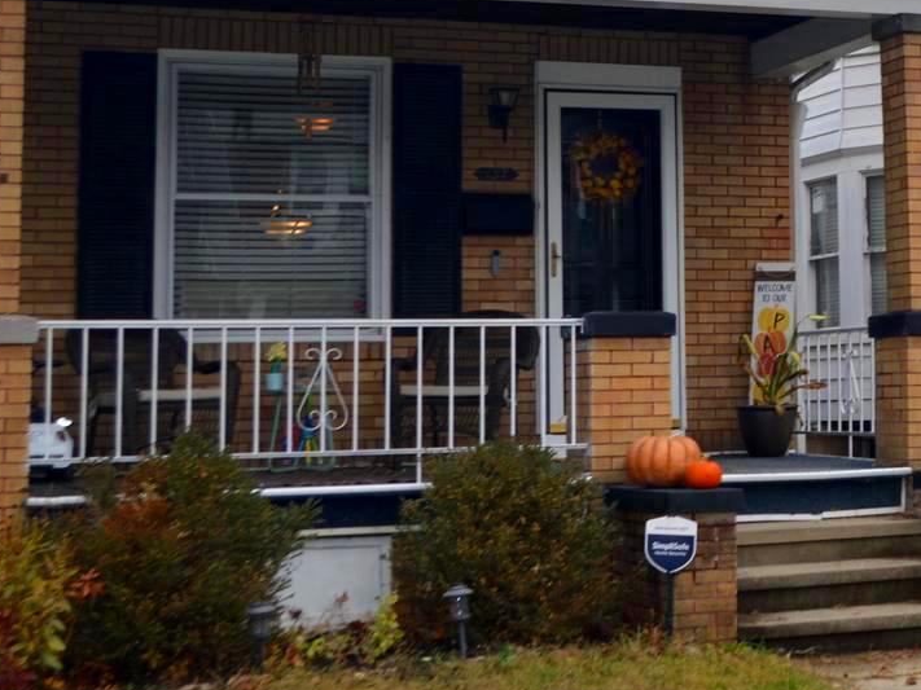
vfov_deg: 17.6
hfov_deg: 22.7
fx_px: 2208
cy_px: 116
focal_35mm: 83
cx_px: 893
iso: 100
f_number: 4
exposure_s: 1/160
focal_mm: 20
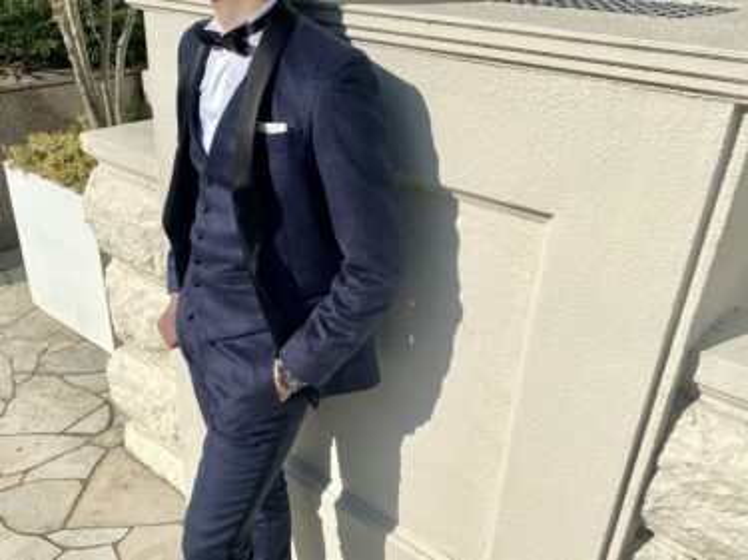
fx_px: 562
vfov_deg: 53.0
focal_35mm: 26
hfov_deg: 67.3
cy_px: 280
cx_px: 374
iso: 32
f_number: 1.8
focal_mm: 4.25
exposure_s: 1/7194
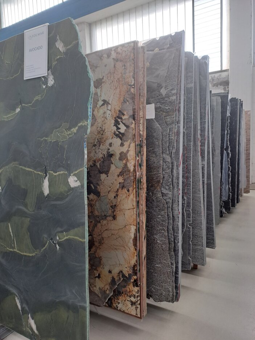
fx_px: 246
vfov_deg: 69.4
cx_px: 128
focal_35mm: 25
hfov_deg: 54.9
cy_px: 170
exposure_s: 1/120
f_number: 1.8
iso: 50
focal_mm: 4.65
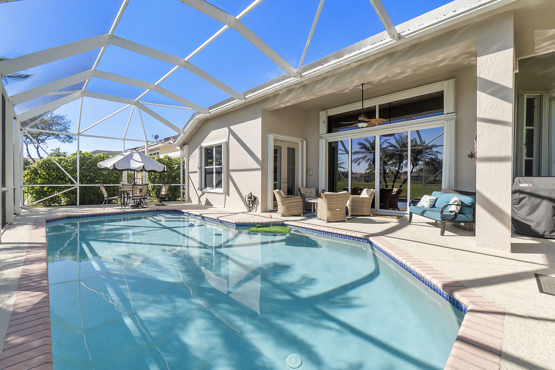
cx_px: 278
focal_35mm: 15
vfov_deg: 77.3
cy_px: 185
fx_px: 231
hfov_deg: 100.4
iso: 160
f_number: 11
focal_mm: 10
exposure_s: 1/160
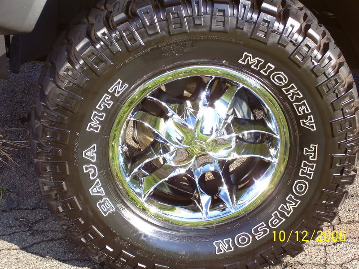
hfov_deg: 19.3
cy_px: 134
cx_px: 180
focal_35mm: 102
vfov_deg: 14.5
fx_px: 1058
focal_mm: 16.8
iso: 80
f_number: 4.6
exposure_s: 1/90
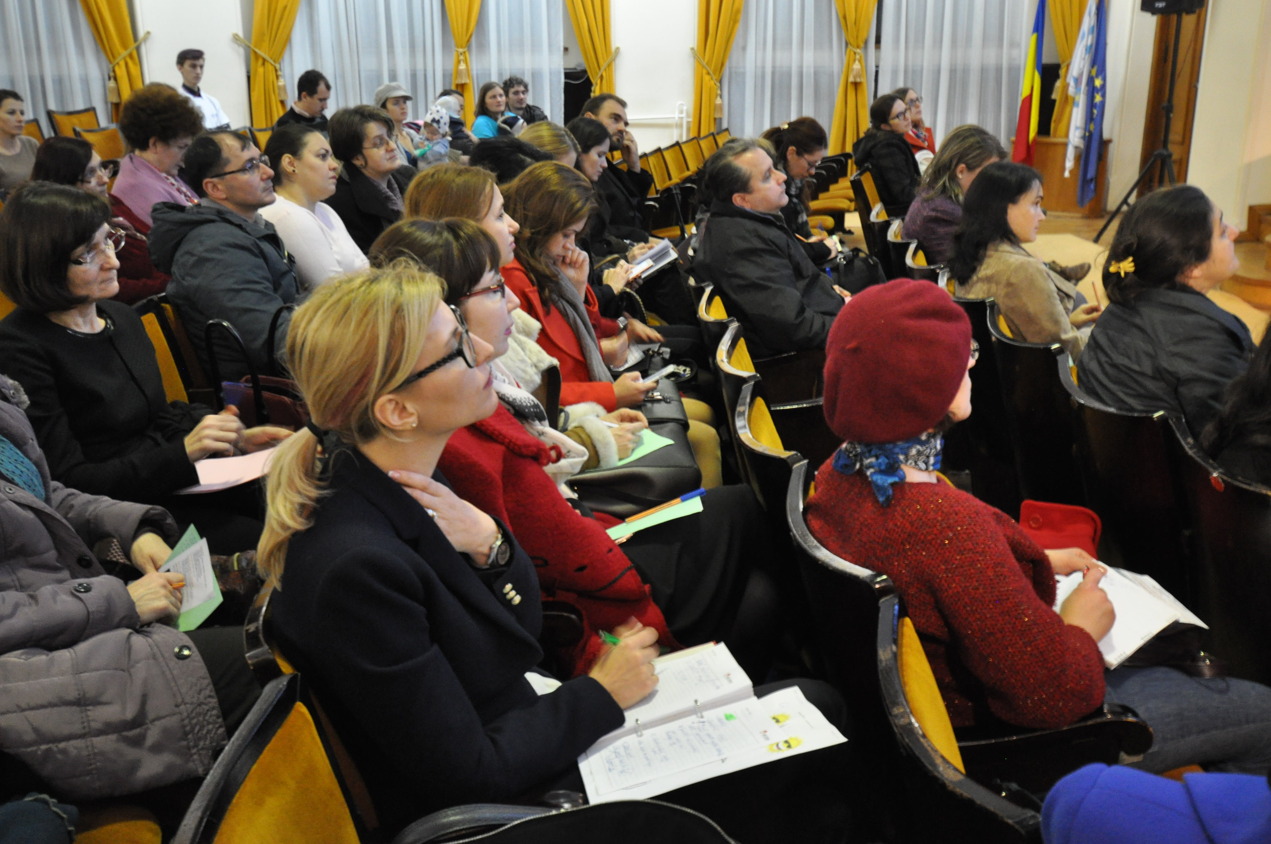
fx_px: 1269
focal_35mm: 36
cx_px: 636
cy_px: 422
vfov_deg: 36.8
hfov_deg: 53.2
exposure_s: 1/6
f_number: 4.5
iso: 1600
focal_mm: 24
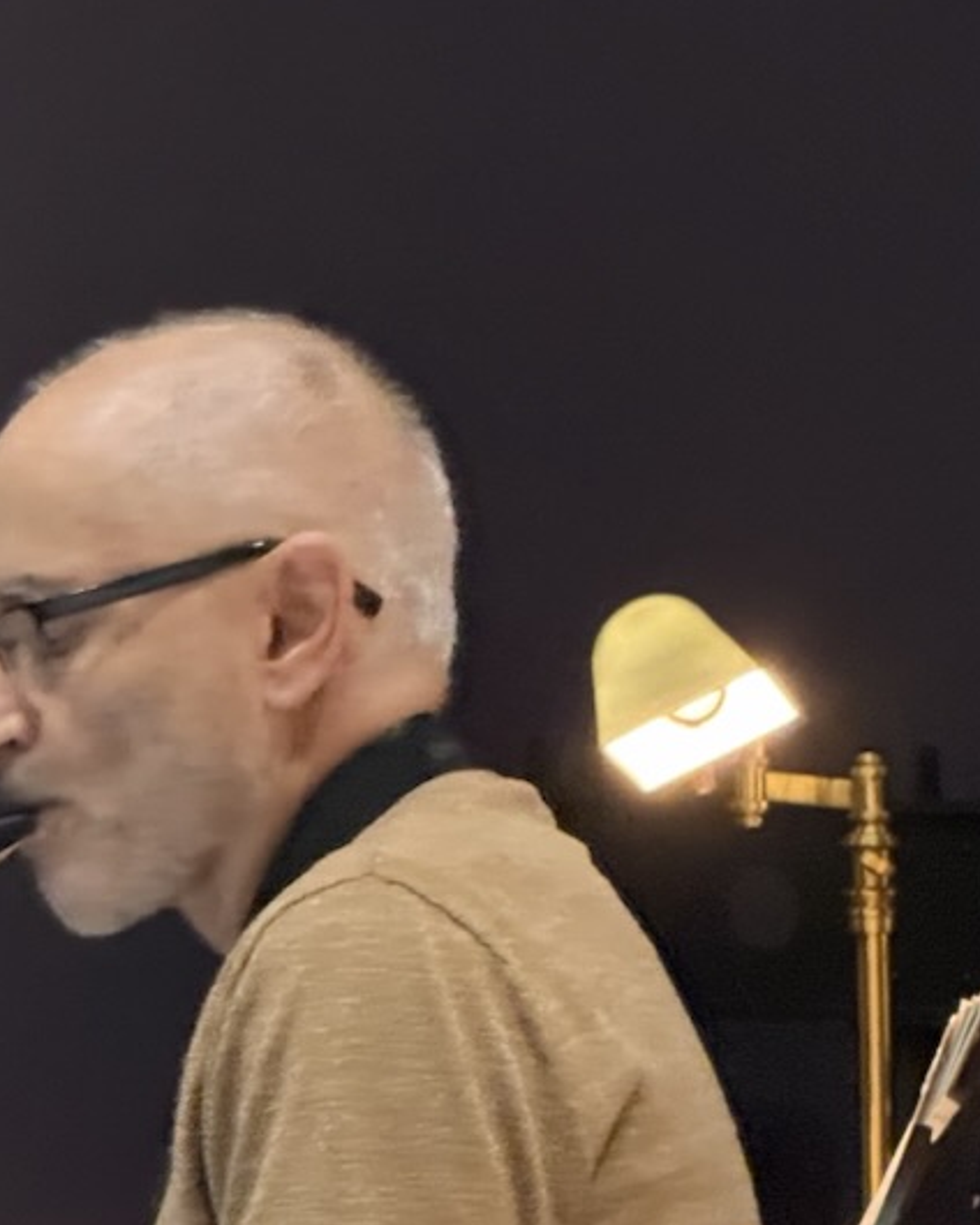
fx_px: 8810
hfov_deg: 6.4
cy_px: 1093
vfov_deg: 7.9
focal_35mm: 243
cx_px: 58
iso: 1250
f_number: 2.8
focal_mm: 15.66
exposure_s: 1/30
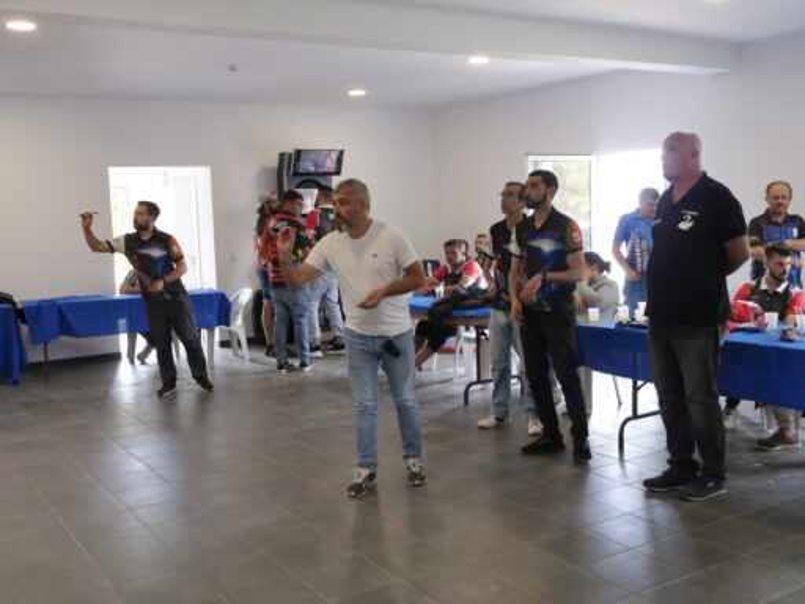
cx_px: 402
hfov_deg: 49.0
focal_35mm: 38
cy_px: 302
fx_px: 884
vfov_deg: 37.7
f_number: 4
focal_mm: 19
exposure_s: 1/125
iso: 1600
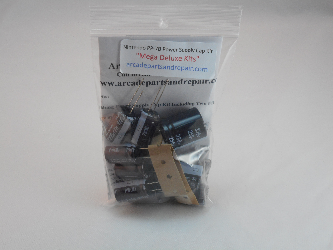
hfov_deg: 32.7
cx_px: 166
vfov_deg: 24.8
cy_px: 125
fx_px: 568
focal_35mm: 59
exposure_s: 1/30
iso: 250
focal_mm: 10.5
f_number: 5.1
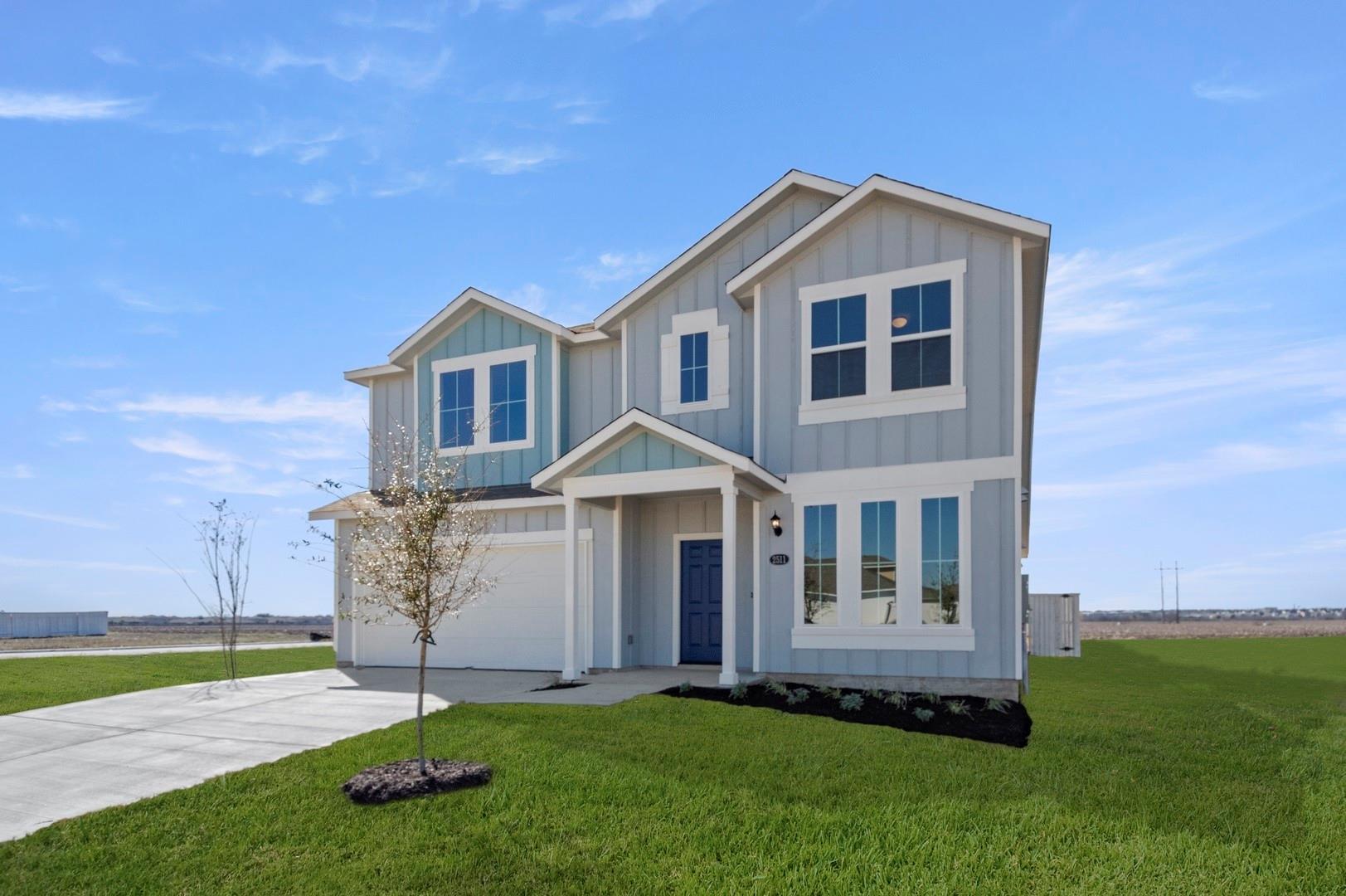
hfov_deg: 53.2
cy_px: 448
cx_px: 673
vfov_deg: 36.8
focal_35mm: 36
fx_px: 1345
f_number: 8
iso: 400
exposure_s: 1/800
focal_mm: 24
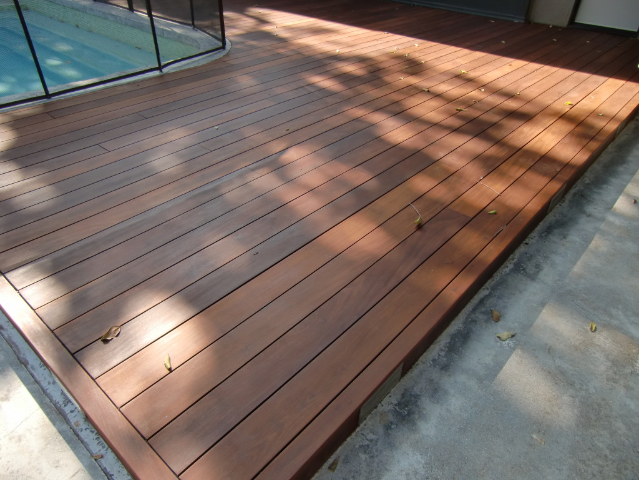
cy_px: 240
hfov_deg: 71.6
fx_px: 443
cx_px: 320
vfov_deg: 56.8
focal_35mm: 24
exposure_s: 1/200
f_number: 3.2
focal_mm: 4.3
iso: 64
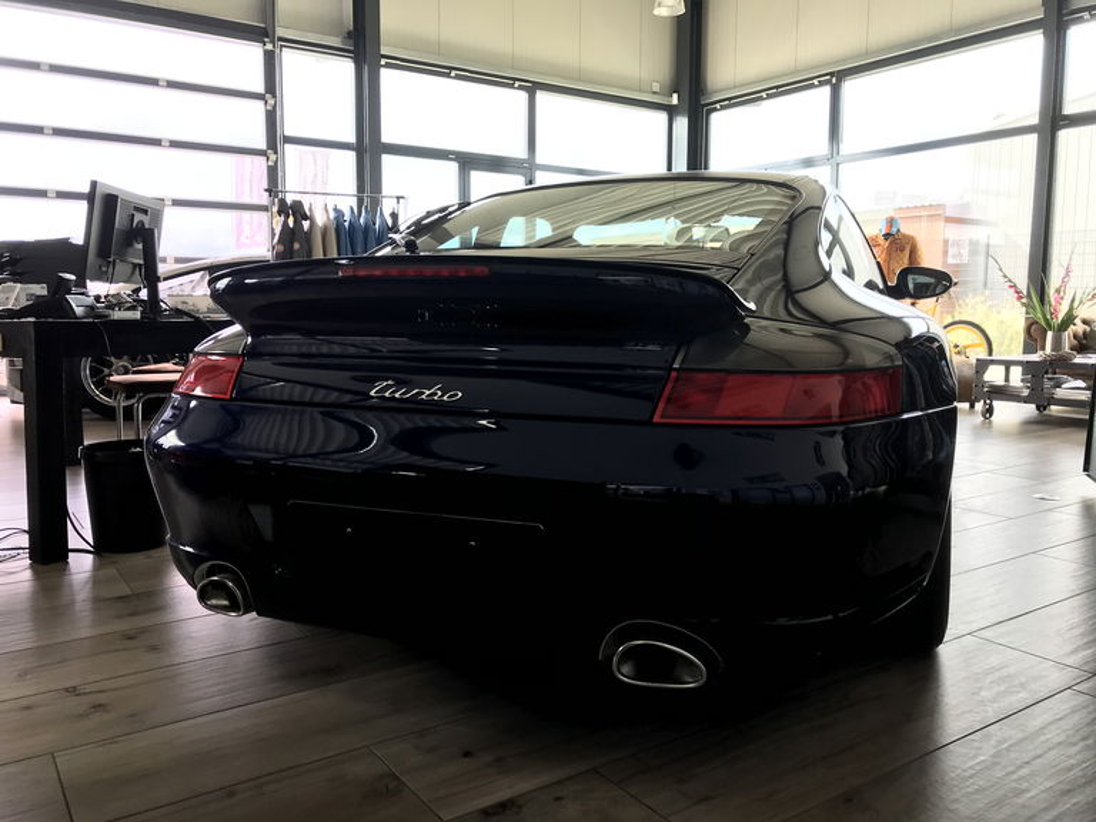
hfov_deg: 63.4
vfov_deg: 49.7
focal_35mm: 28
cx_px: 548
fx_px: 887
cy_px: 411
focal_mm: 3.99
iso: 20
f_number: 1.8
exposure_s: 1/110
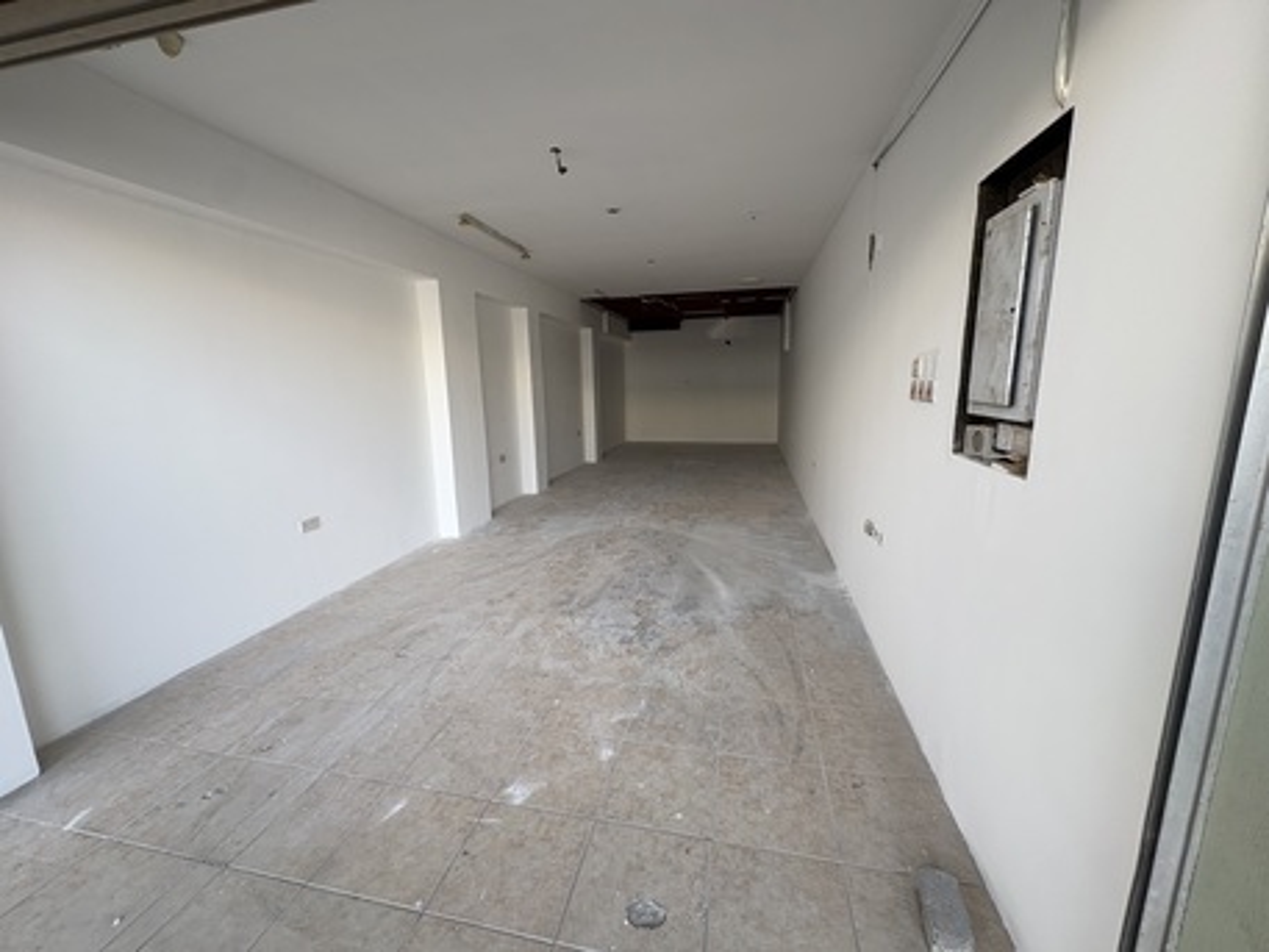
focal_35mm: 14
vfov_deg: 85.7
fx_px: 513
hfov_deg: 102.0
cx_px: 634
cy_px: 476
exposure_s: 1/184
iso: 40
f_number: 2.2
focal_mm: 2.22
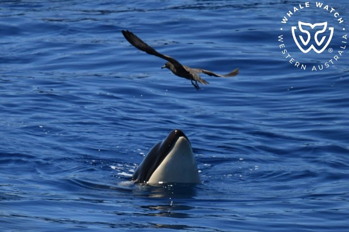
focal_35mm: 600
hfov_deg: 3.4
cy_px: 116
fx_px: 5815
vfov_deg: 2.3
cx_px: 174
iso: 1100
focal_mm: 600
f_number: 6.3
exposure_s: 1/8000
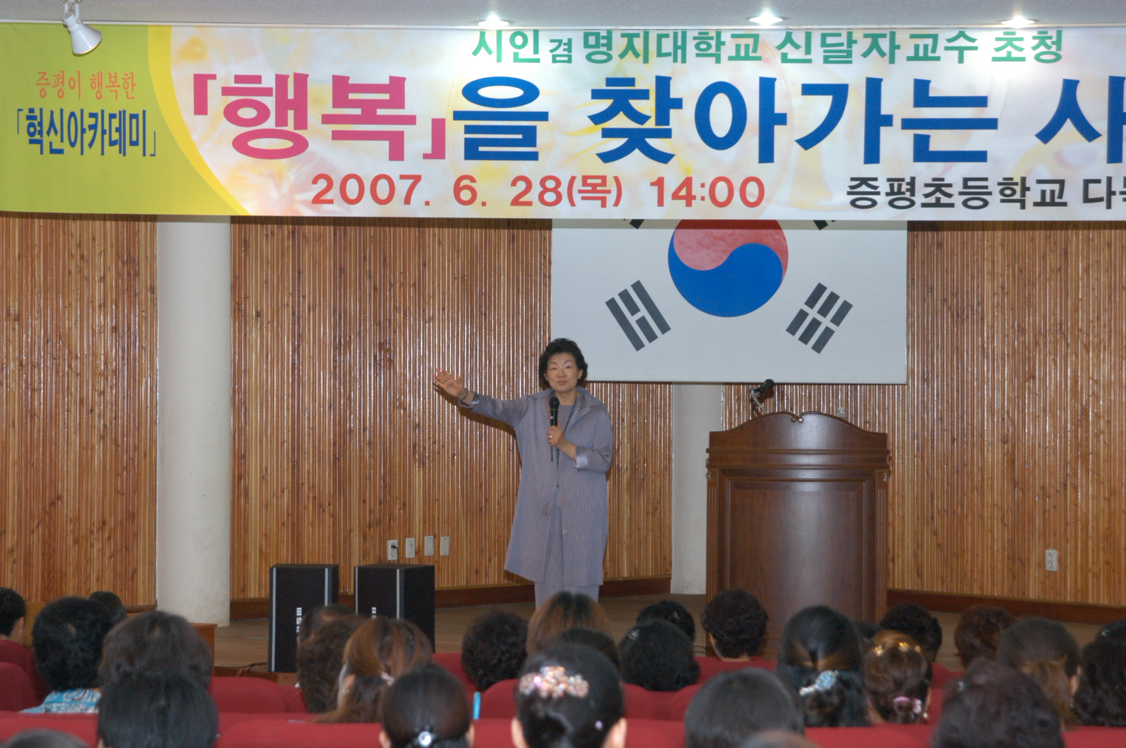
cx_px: 563
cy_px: 374
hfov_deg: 21.9
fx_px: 2905
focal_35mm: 93
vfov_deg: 14.7
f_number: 7.1
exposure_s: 1/60
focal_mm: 62
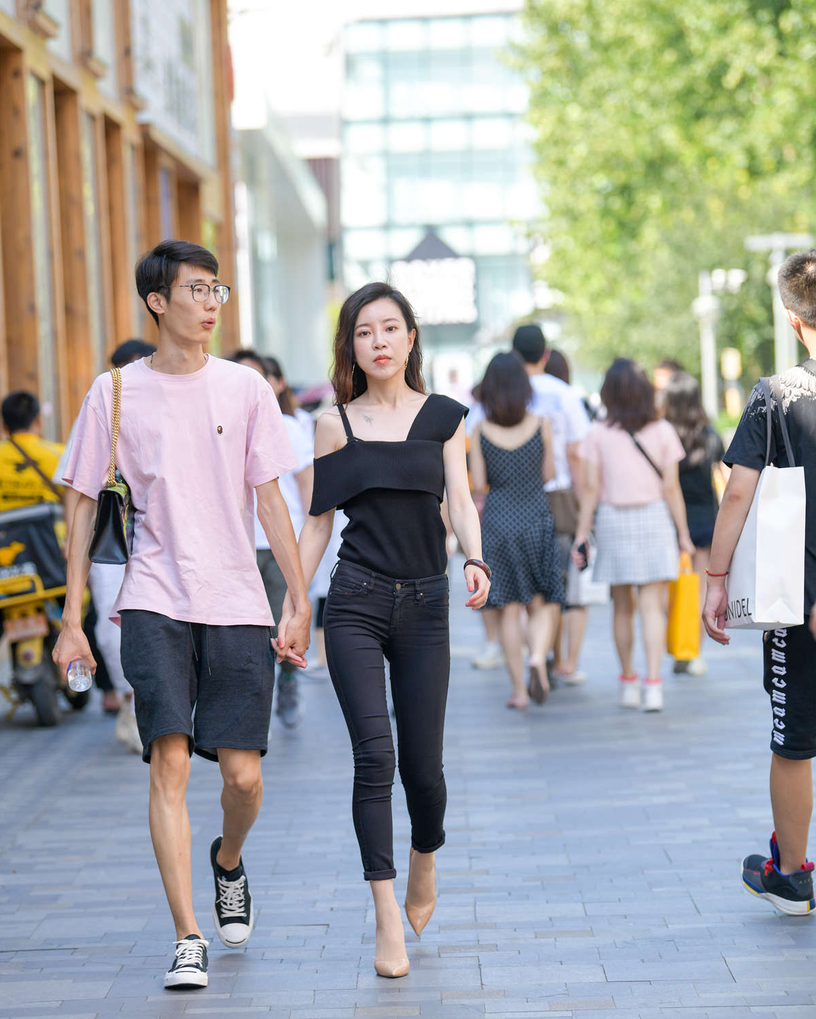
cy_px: 549
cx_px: 408
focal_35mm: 138
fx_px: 4165
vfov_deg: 14.0
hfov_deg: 11.2
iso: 180
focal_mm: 122
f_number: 3.2
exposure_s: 1/800
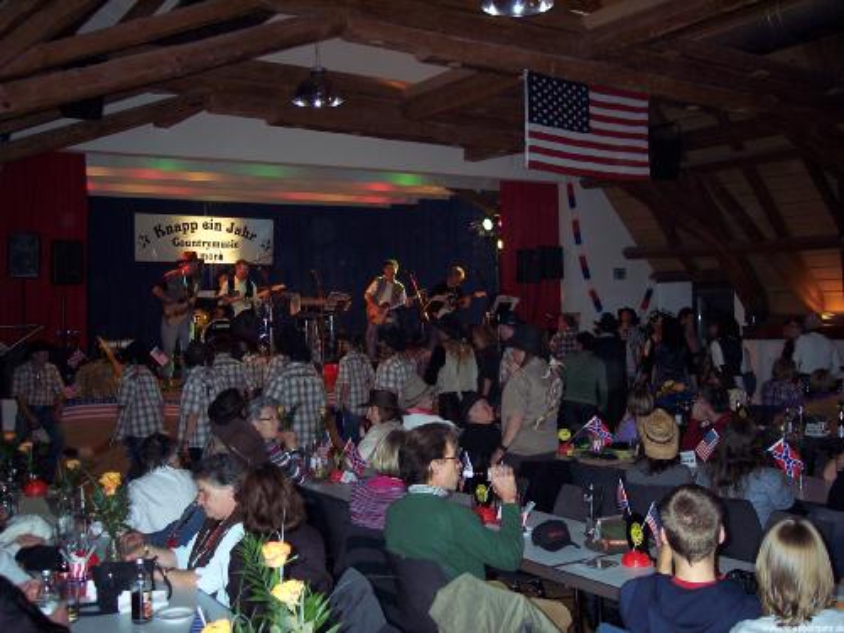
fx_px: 951
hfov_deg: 47.9
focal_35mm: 39
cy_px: 316
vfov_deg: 36.8
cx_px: 422
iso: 140
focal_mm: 8
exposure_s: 1/60
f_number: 2.8
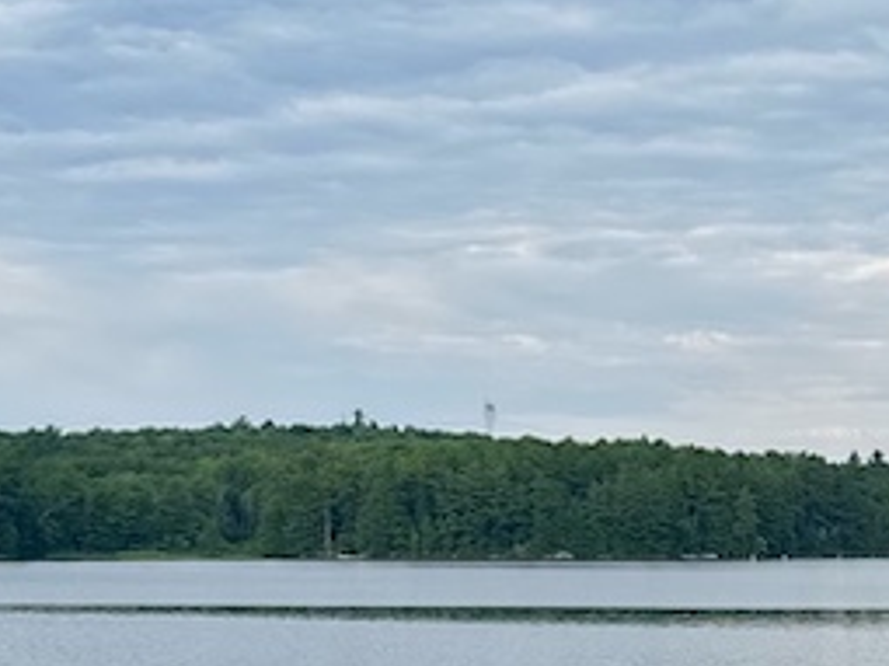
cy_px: 565
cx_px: 767
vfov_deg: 15.6
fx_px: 2413
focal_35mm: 94
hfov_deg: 20.5
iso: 80
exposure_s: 1/1916
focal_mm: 6.86
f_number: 1.78
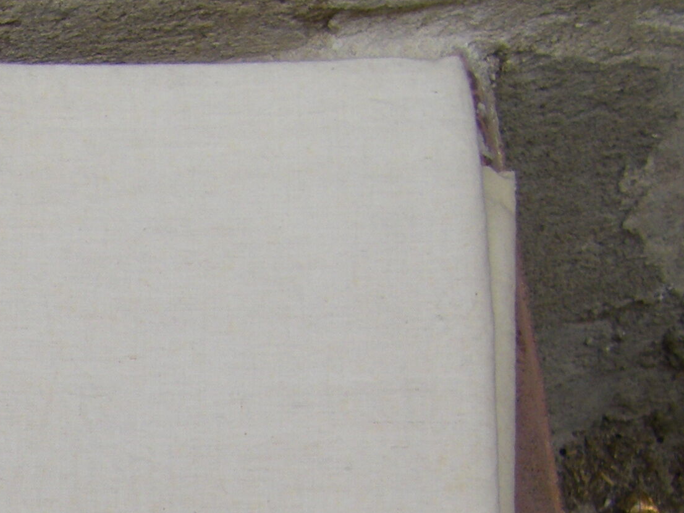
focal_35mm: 112
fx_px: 2214
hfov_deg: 16.8
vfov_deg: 12.9
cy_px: 638
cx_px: -128
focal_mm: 6.3
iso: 64
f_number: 3.5
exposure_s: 1/100
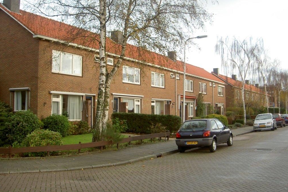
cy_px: 95
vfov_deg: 32.6
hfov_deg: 47.4
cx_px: 143
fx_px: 328
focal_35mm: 41
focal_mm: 8
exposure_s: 1/125
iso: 50
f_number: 2.8
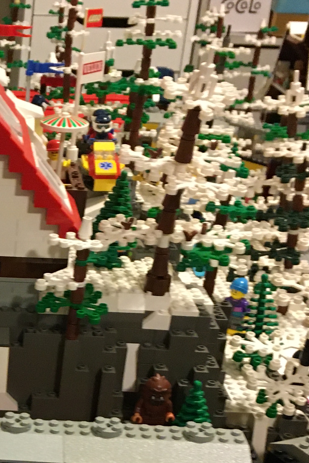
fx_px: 1055
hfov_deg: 15.7
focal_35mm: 82
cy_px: 445
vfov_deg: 23.9
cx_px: -111
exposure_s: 1/17
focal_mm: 4.15
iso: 200
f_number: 2.2
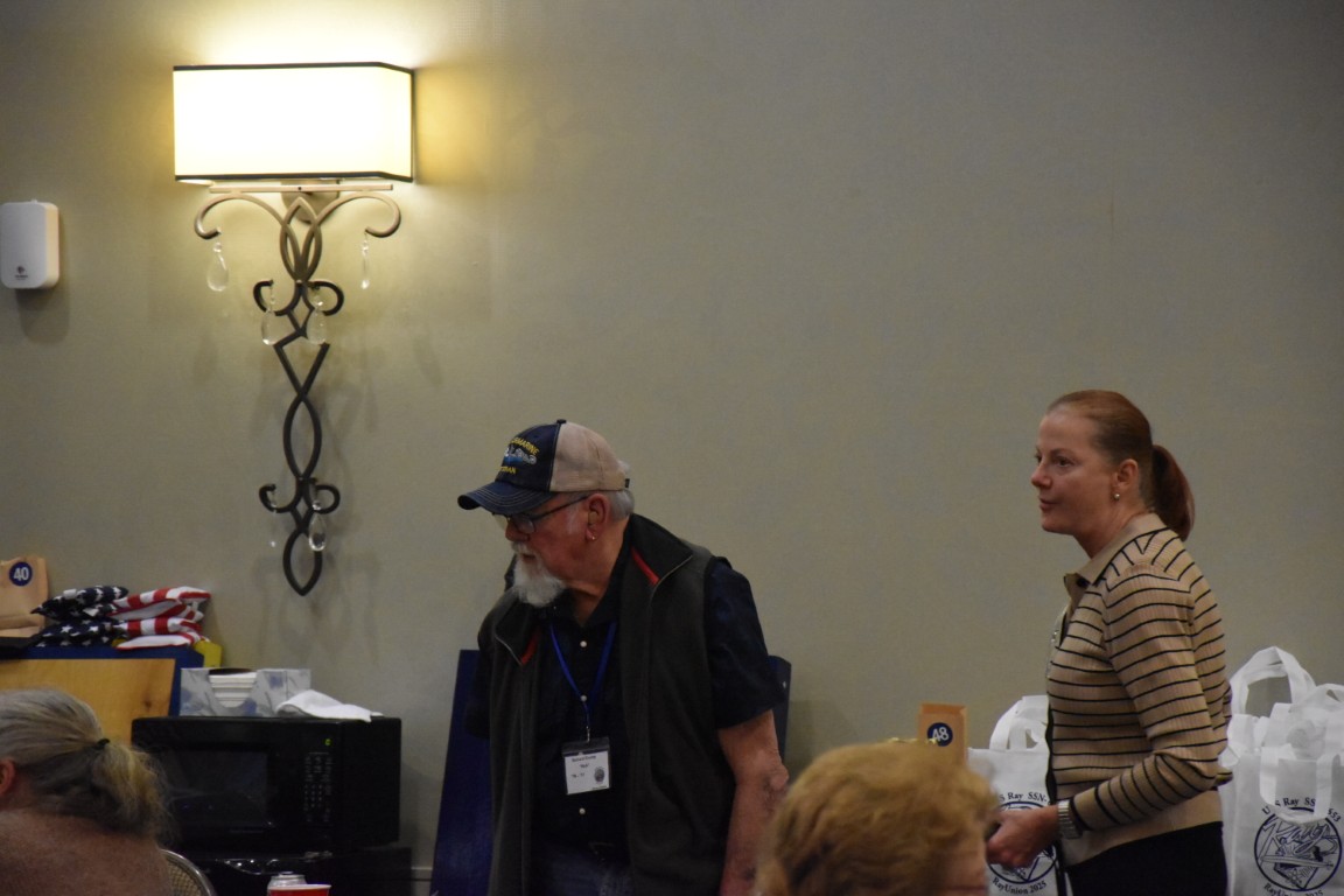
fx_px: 5880
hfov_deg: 13.0
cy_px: 448
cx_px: 672
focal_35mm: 158
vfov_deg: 8.7
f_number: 5.6
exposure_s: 1/125
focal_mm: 105
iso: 5600
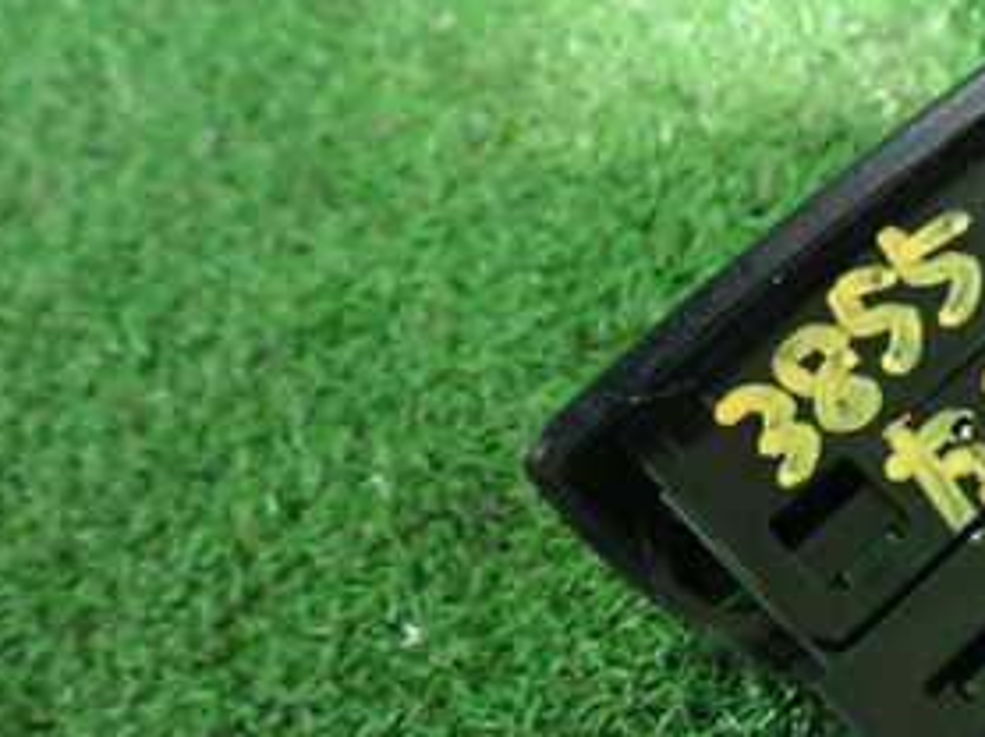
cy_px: 485
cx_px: 1038
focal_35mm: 54
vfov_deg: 26.9
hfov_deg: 32.1
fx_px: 1535
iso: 800
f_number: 2
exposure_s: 1/30
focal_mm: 4.5
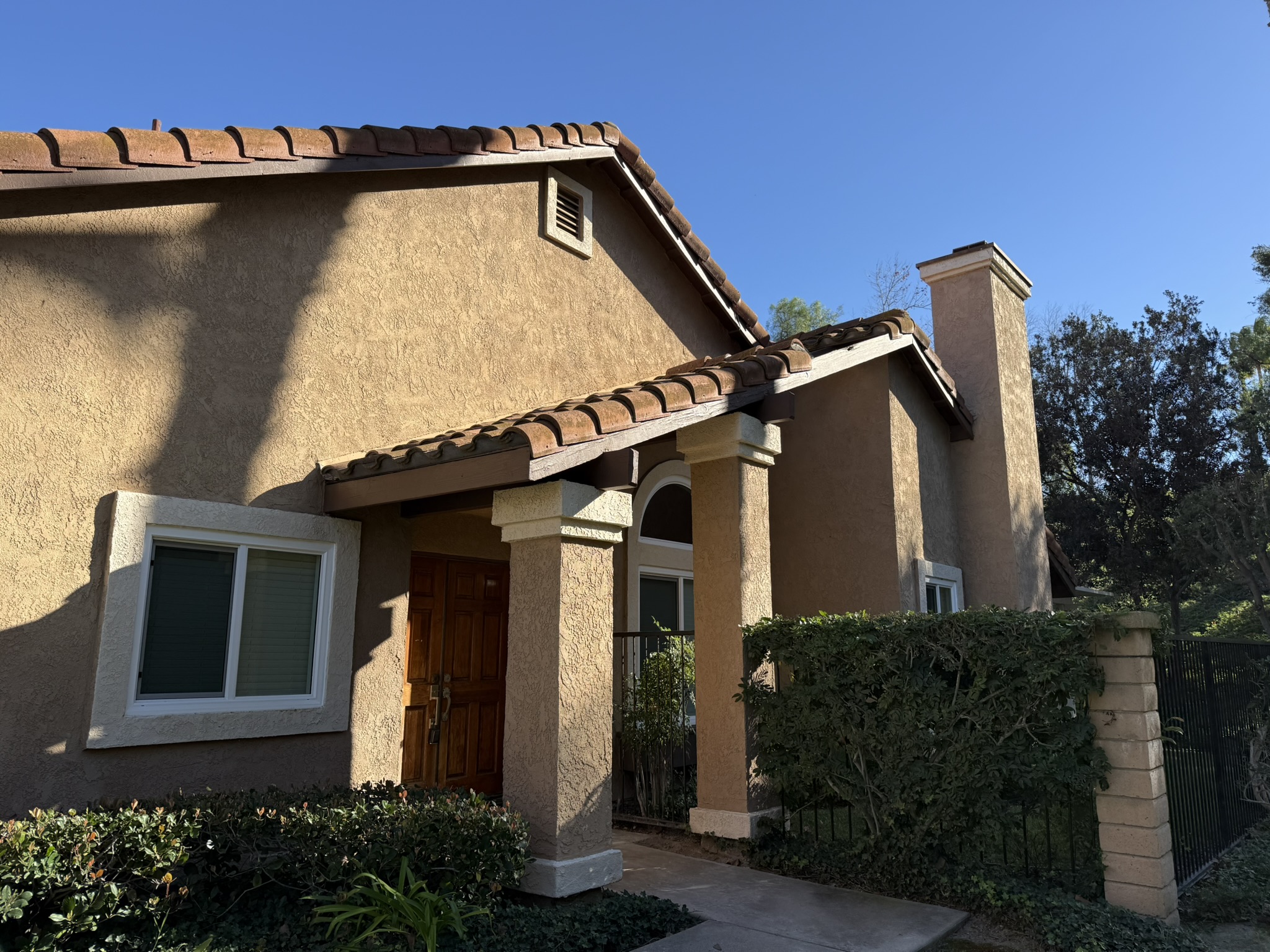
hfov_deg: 71.6
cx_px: 635
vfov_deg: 56.8
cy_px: 476
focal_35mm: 24
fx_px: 881
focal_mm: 6.76
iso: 80
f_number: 1.78
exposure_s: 1/2232
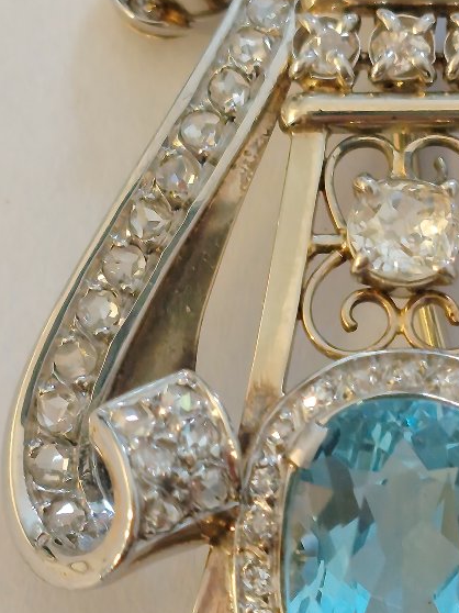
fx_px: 2778
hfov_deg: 9.4
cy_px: 388
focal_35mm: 157
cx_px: 369
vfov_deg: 12.6
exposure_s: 1/25
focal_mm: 5.25
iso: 1096
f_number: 1.75
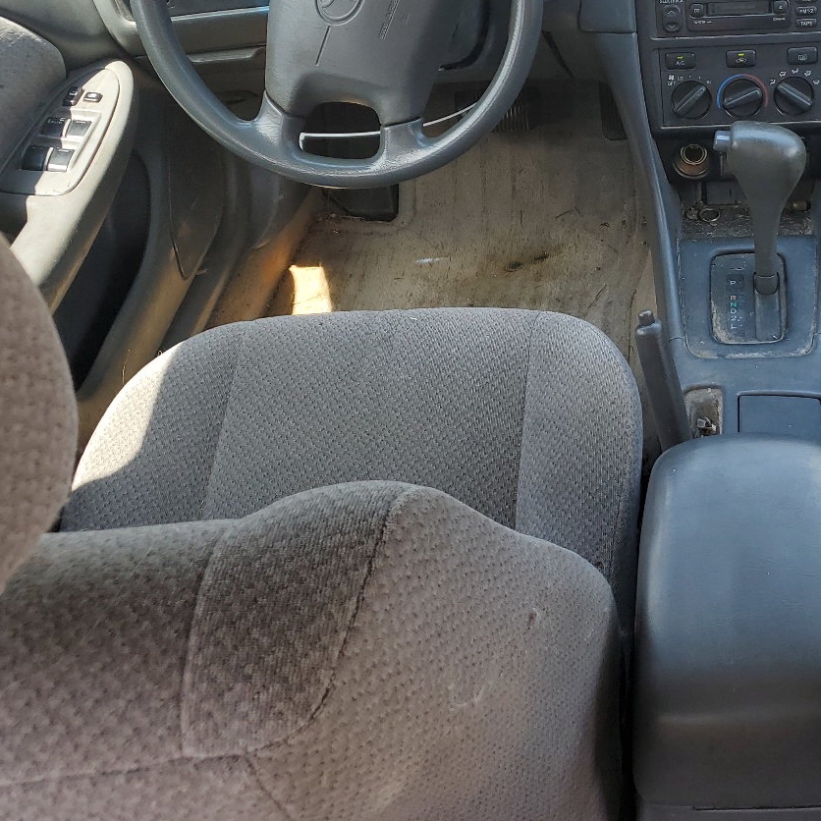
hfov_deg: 36.4
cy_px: 294
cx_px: 710
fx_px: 1181
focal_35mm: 44
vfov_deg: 38.0
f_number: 1.5
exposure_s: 1/323
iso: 50
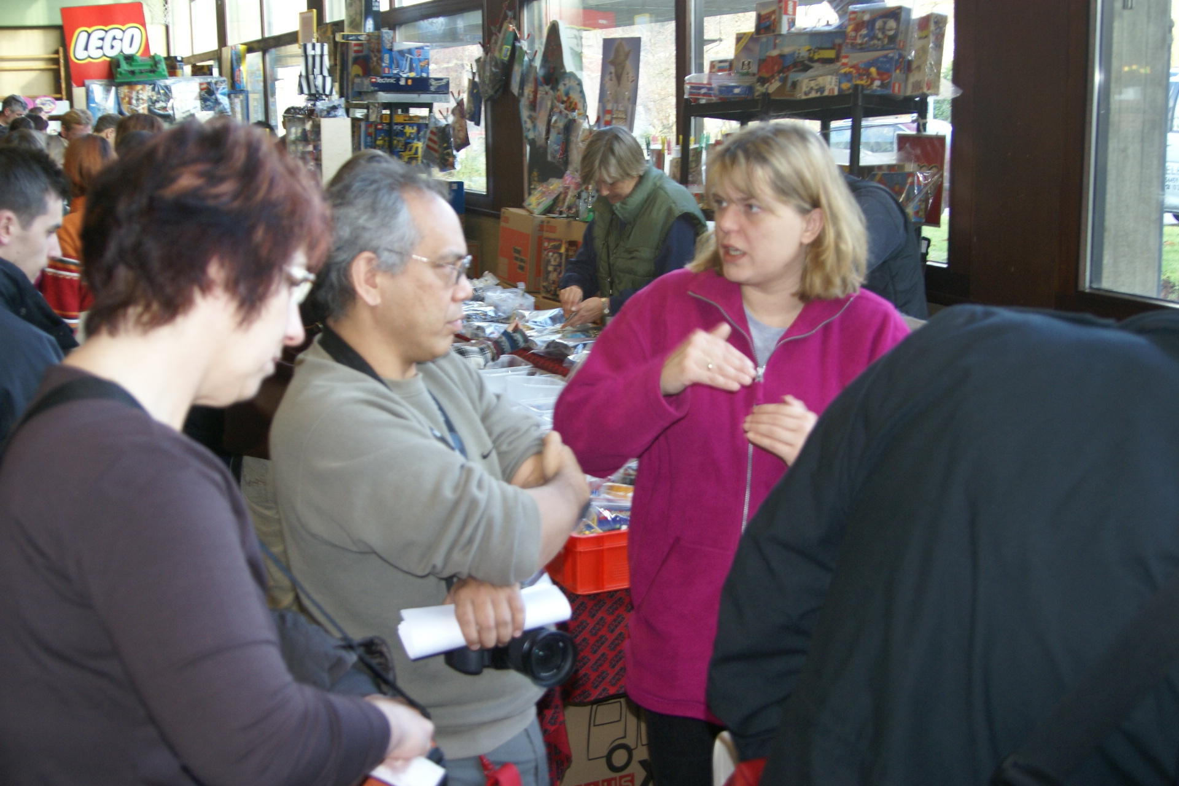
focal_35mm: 42
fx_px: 1375
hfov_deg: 46.4
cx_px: 590
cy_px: 393
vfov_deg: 31.9
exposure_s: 1/60
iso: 400
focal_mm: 28
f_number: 4
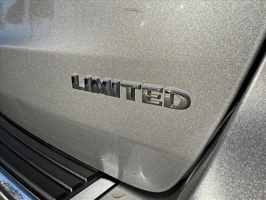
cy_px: 100
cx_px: 133
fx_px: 184
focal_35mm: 24
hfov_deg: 71.6
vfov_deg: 56.8
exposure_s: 1/3125
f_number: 2.2
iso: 40
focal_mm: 2.22
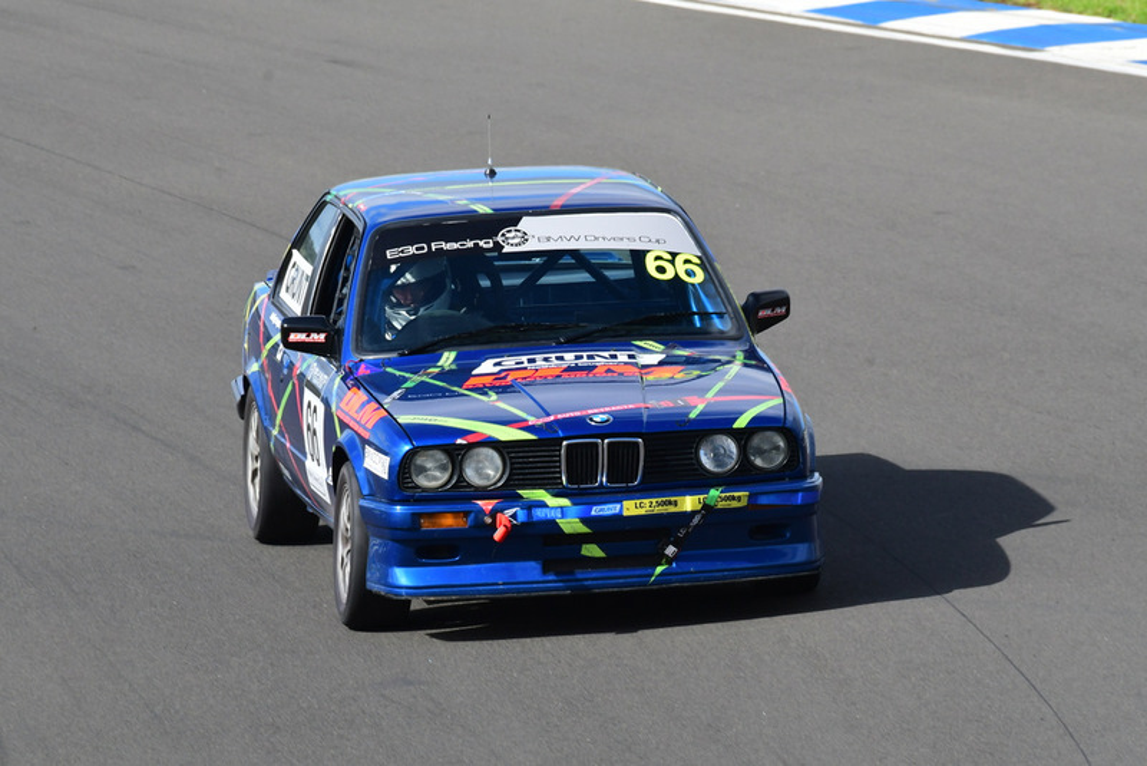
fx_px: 23903
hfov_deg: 2.7
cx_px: 574
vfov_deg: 1.8
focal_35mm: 750
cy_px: 383
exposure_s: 1/640
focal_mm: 500
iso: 640
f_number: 11
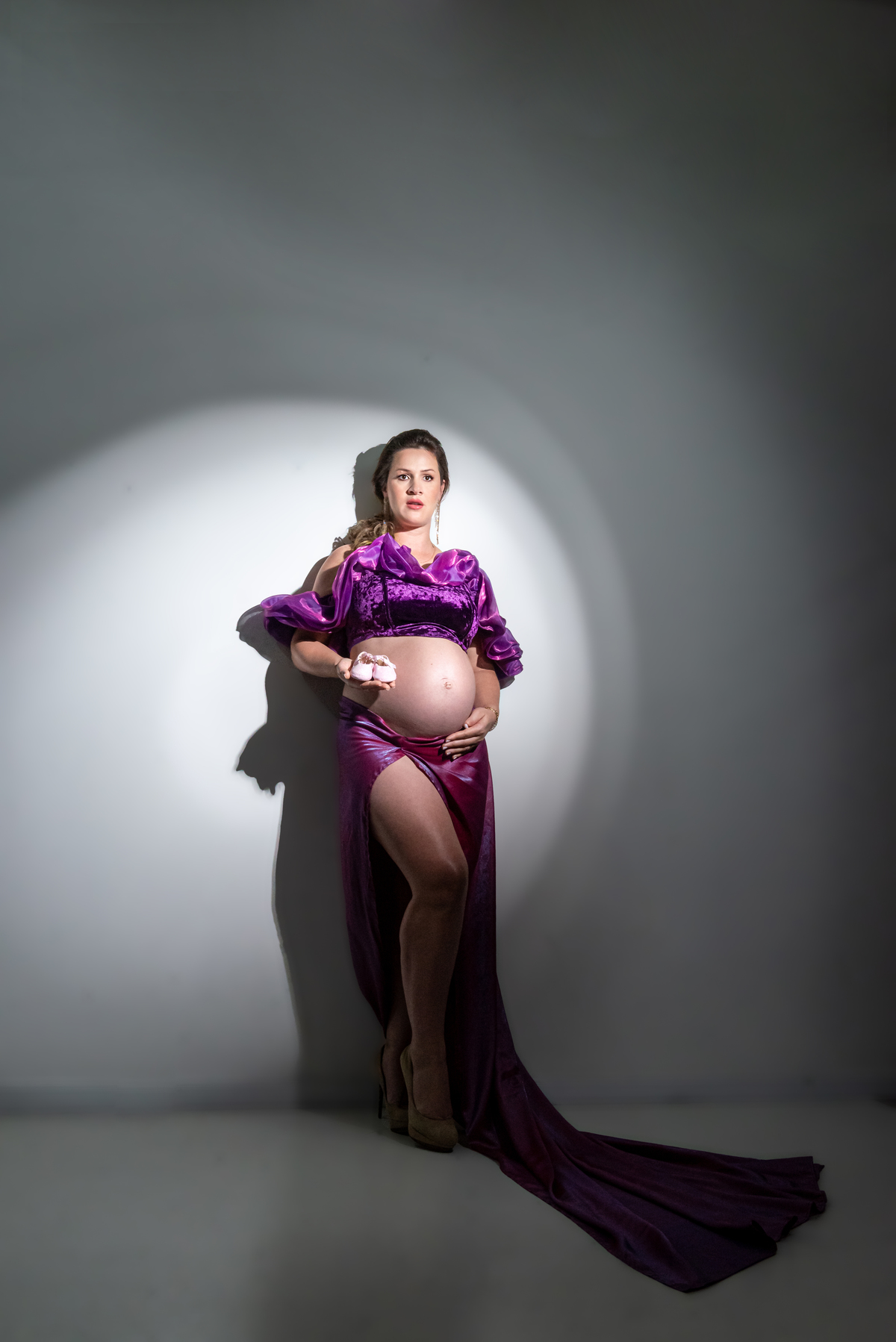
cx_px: 448
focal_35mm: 38
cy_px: 671
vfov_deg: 50.7
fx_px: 1417
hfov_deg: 35.1
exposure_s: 1/100
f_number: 18
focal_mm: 38
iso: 1250
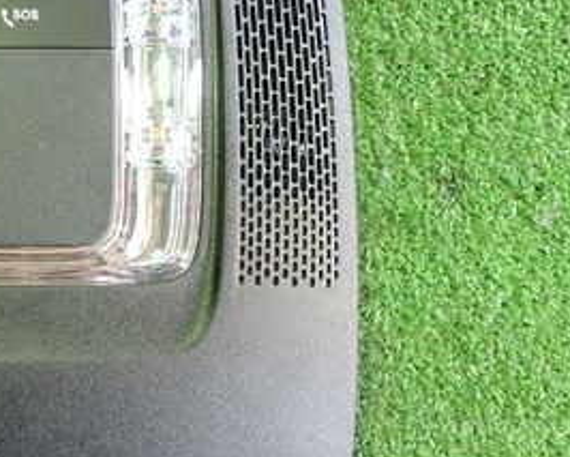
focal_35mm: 66
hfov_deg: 27.1
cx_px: -4
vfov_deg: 23.2
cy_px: 221
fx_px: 1114
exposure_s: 1/30
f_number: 2.3
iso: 400
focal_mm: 5.4
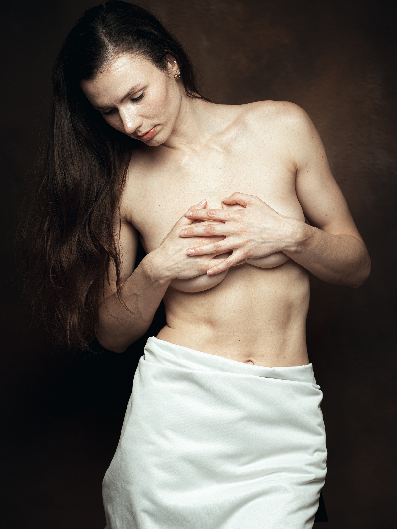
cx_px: 198
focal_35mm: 114
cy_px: 252
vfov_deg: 17.3
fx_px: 1744
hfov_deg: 13.0
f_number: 7.1
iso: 100
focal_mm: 105
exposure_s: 1/200
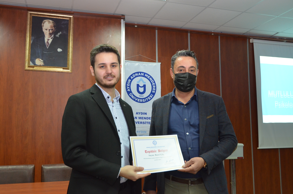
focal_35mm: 36
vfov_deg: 36.7
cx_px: 146
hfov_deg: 53.2
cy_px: 97
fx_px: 292
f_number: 5.6
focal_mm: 24
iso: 1600
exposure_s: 1/40
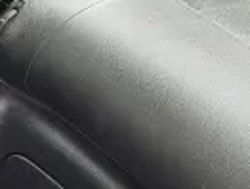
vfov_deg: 13.1
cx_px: -288
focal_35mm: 112
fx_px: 811
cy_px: 197
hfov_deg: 14.0
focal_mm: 5.56
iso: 444
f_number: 1.8
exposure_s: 1/33.3
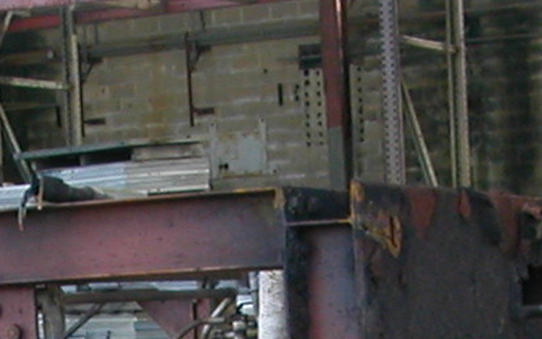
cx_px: 168
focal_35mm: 154
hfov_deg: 13.6
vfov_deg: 8.0
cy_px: 775
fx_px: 2276
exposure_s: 1/137
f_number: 2.7
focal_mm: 5.6
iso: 100
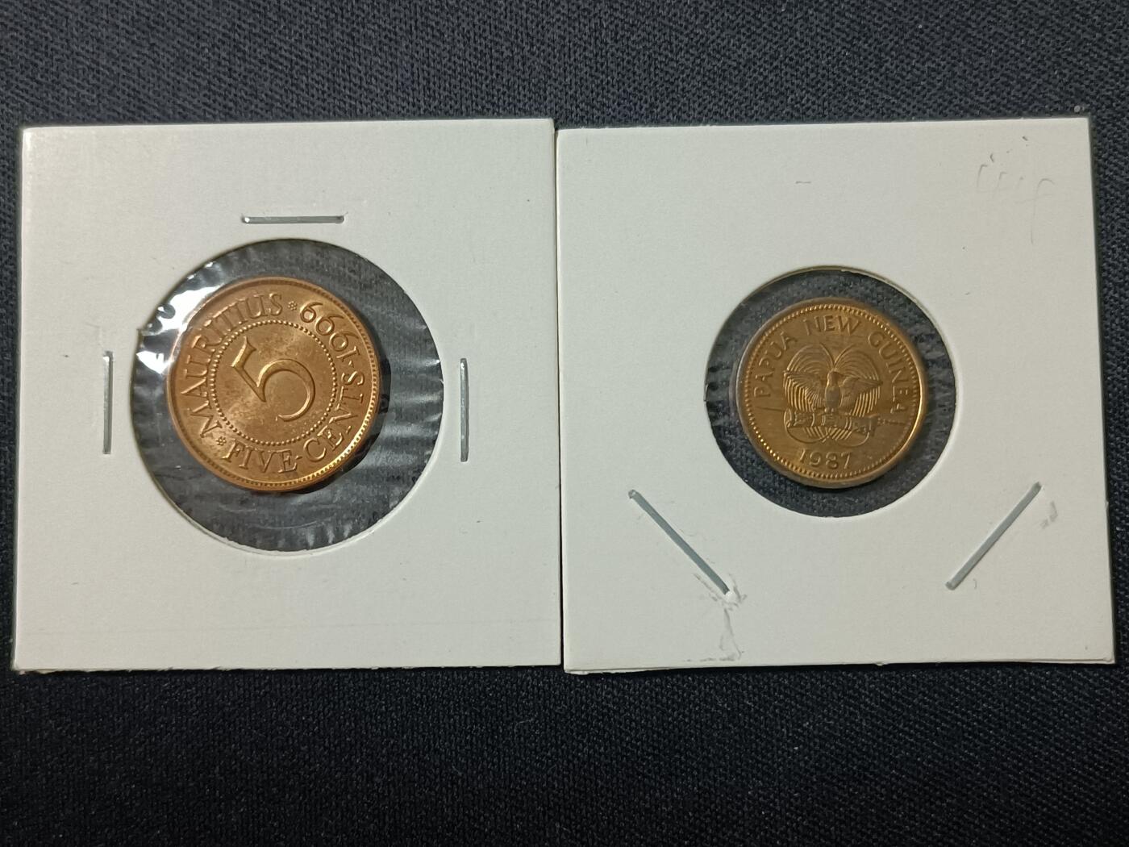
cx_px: 564
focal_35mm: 39
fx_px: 1272
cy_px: 424
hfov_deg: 47.9
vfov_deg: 36.8
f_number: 1.8
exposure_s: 1/33.3
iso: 1439
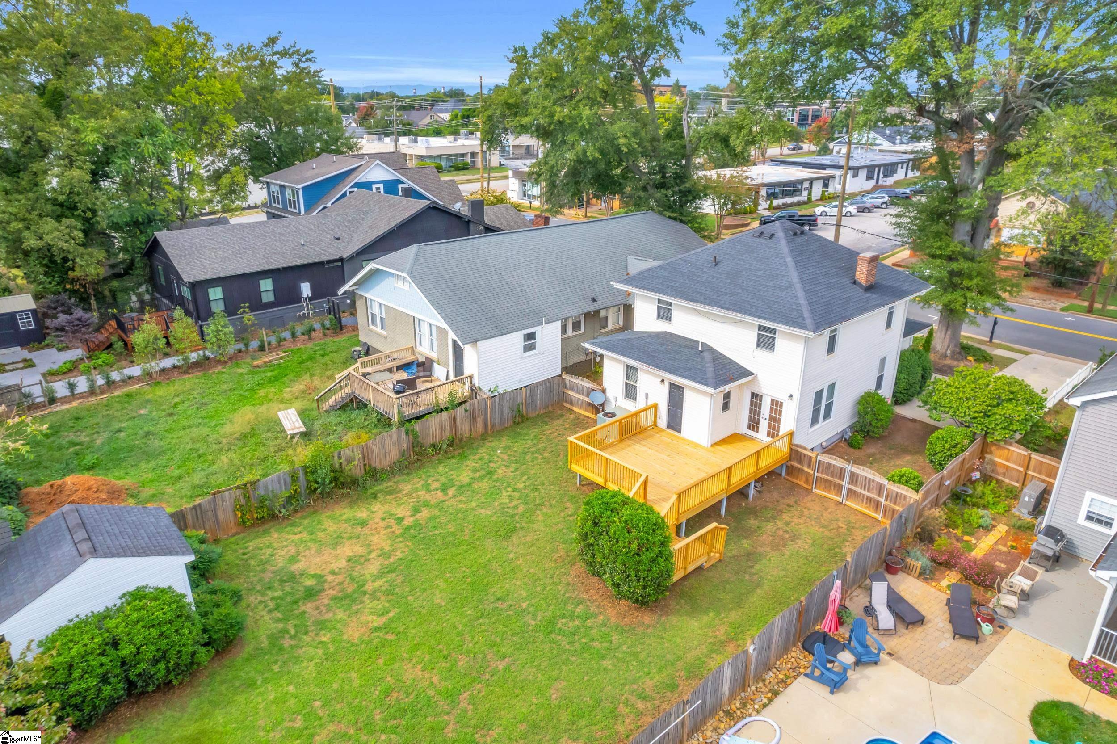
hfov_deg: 78.6
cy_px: 372
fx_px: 682
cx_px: 558
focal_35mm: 22
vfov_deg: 57.2
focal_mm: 8.38
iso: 120
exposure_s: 1/160
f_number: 2.8
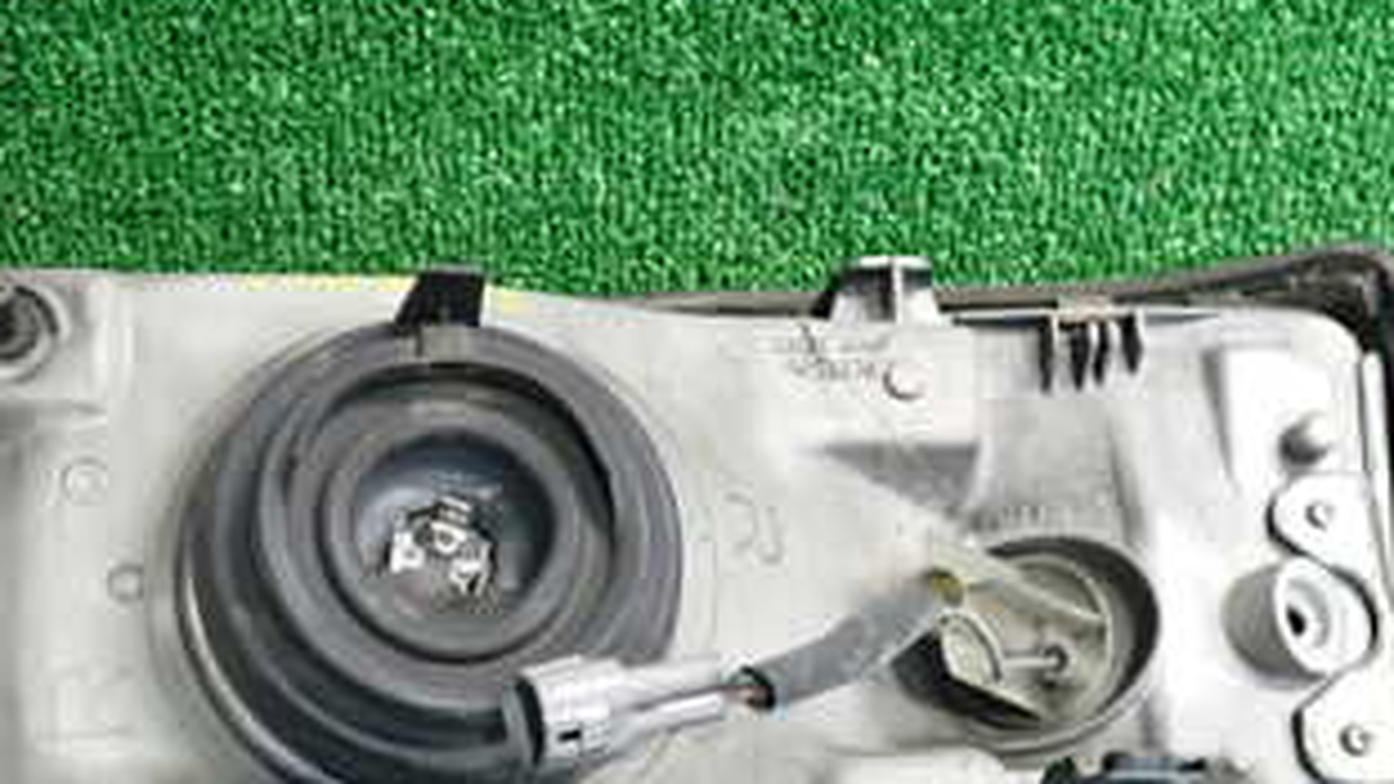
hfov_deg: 33.3
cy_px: 618
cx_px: 628
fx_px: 2329
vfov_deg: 18.9
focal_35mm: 63
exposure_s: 1/30
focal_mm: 5.4
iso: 500
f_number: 2.3
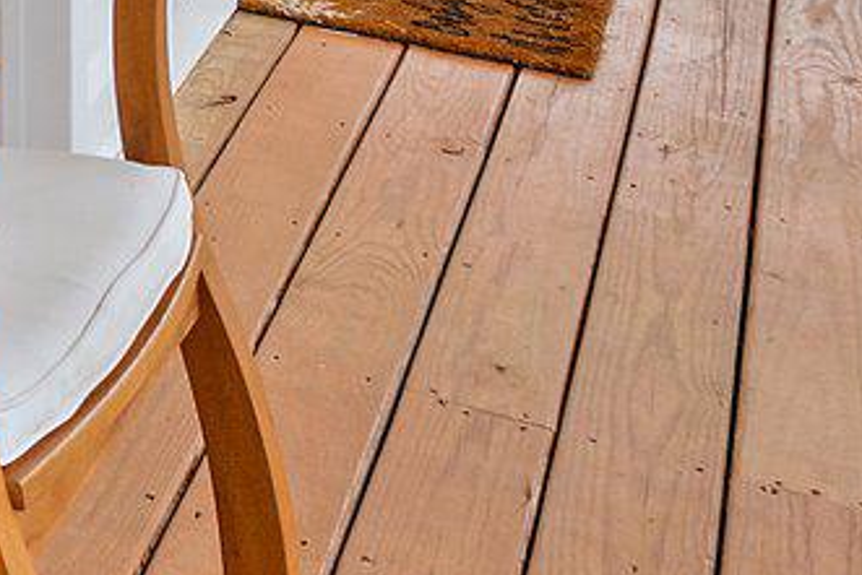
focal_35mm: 99
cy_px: -831
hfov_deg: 14.9
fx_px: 2371
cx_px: -1070
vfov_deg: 11.4
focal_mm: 16
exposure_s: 1/100
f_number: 13
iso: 320
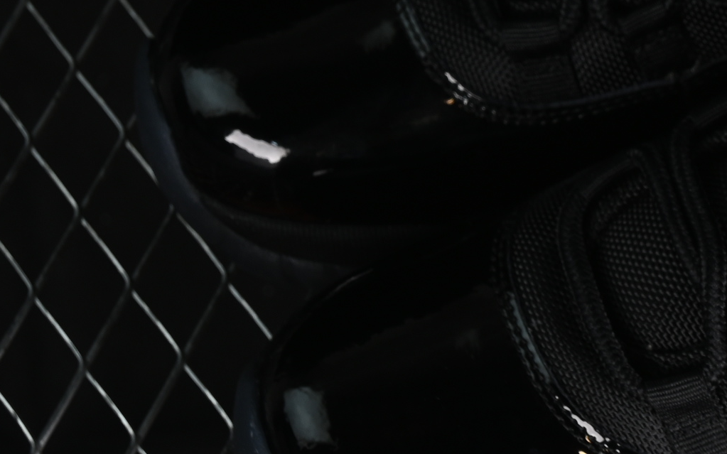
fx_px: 4120
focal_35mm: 208
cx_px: 857
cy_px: 67
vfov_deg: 6.3
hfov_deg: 9.9
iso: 160
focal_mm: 50
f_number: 6.3
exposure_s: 1/40
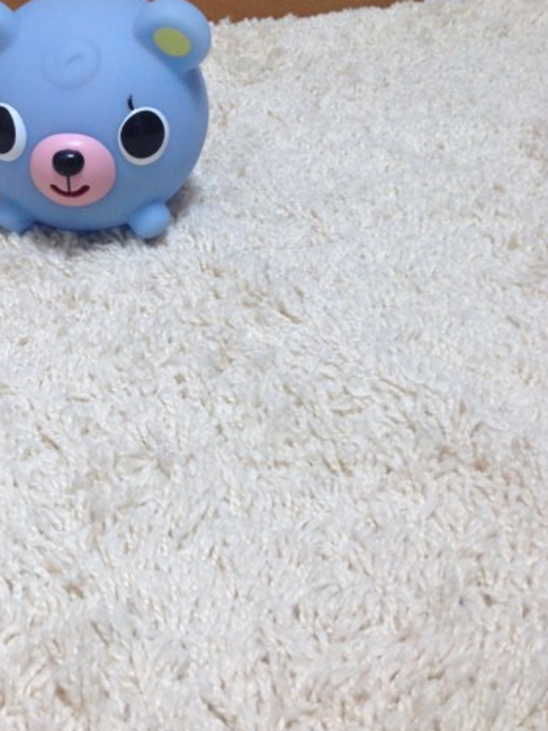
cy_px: 279
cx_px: 80
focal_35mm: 60
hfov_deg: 23.9
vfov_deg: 32.1
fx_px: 1267
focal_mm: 4.28
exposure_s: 1/20
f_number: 2.4
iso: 80
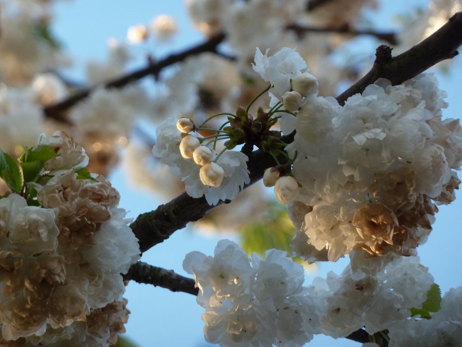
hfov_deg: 7.6
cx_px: 231
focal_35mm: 260
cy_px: 174
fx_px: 3470
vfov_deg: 5.7
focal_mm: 42.6
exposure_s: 1/100
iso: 200
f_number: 4.7
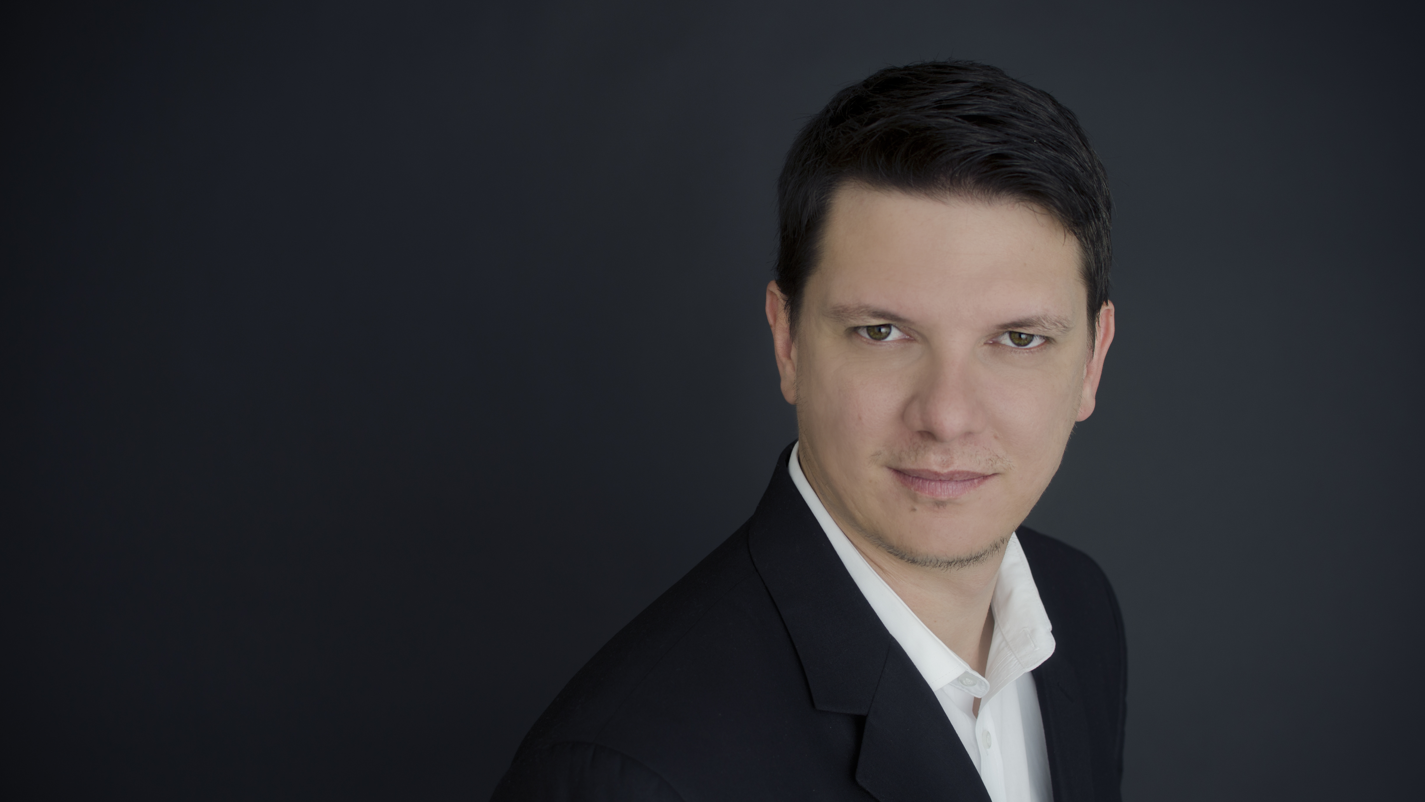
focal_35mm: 56
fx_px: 2098
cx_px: 720
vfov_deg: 21.6
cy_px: 461
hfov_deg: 37.5
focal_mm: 35
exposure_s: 1/160
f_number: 3.2
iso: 125
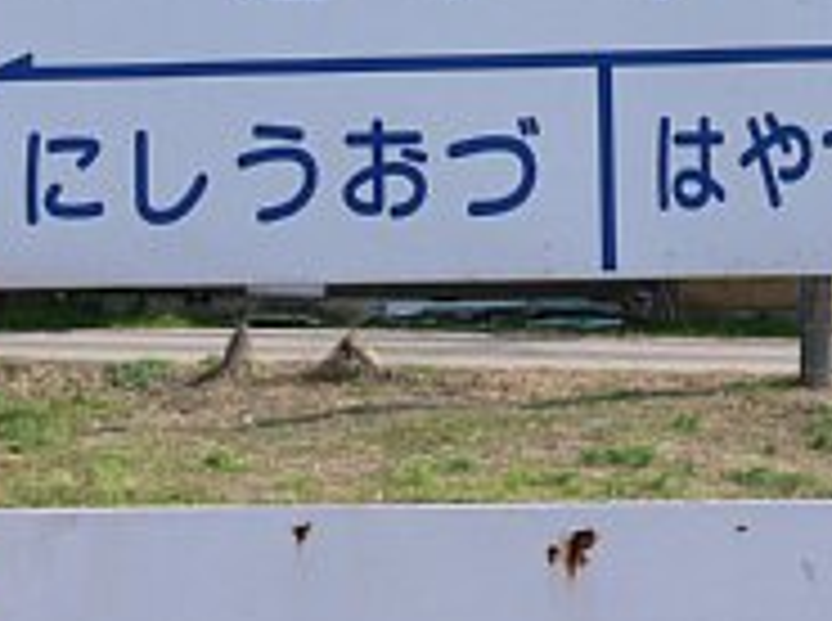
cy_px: -4
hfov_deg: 16.8
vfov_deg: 12.5
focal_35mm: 117
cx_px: 616
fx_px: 2807
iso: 80
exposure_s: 1/250
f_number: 5.6
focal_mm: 11.4
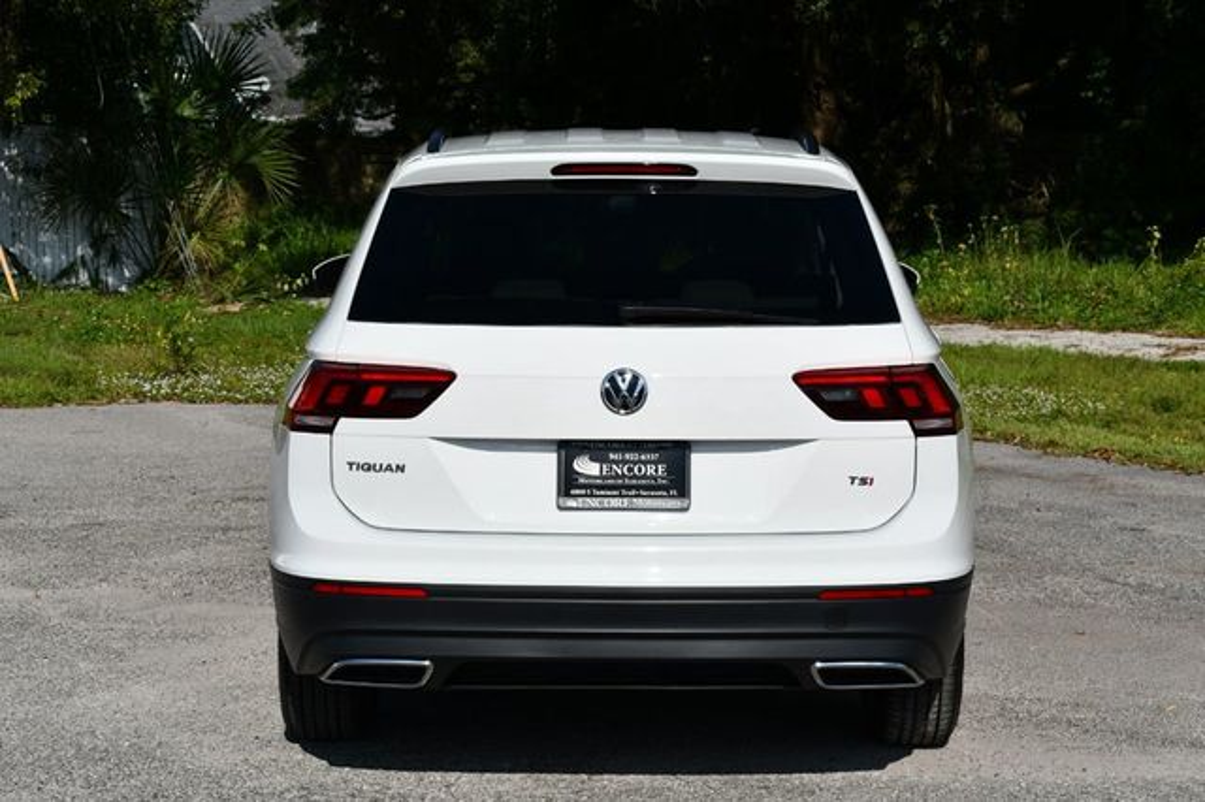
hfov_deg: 28.1
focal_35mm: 72
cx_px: 602
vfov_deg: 18.9
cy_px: 401
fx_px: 2409
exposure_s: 1/400
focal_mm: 48
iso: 100
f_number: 10
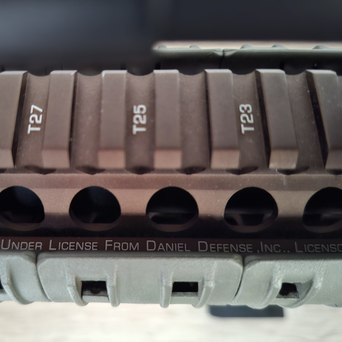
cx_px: 130
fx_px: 313
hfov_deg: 56.7
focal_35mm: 28
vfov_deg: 57.3
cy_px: 175
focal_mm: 5.54
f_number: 1.8
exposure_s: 1/20
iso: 1000
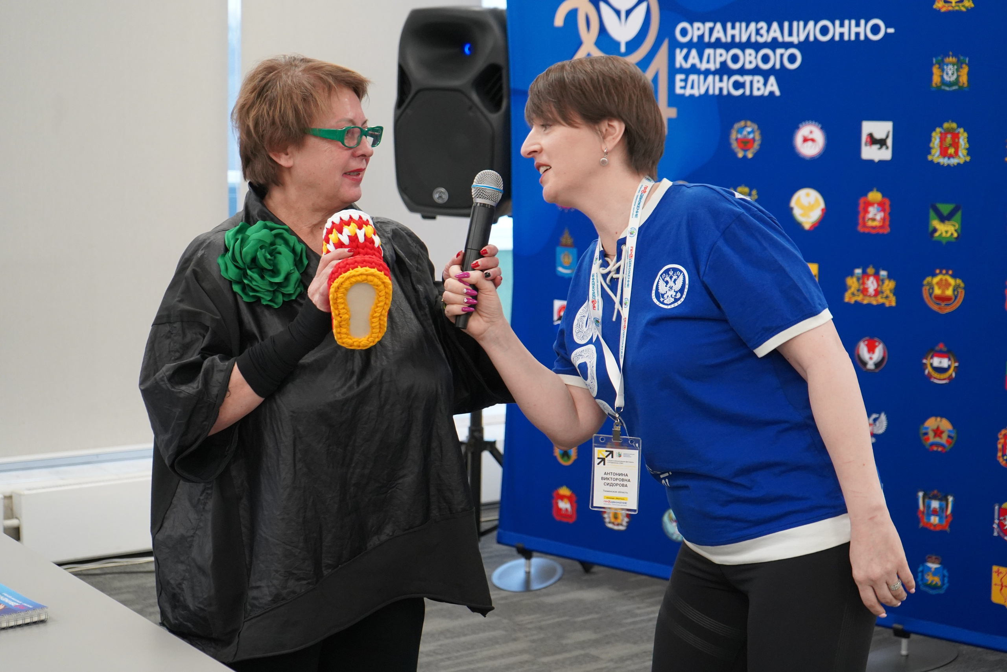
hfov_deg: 34.5
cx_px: 504
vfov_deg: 23.4
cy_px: 336
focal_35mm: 58
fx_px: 1622
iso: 3200
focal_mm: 58
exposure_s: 1/160
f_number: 5
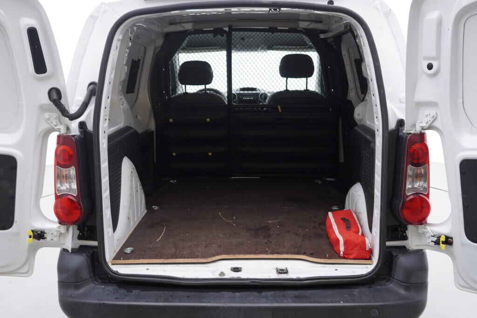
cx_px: 238
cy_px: 159
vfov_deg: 36.9
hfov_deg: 53.1
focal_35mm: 36
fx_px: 477
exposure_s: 1/50
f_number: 3.2
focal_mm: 24
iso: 125
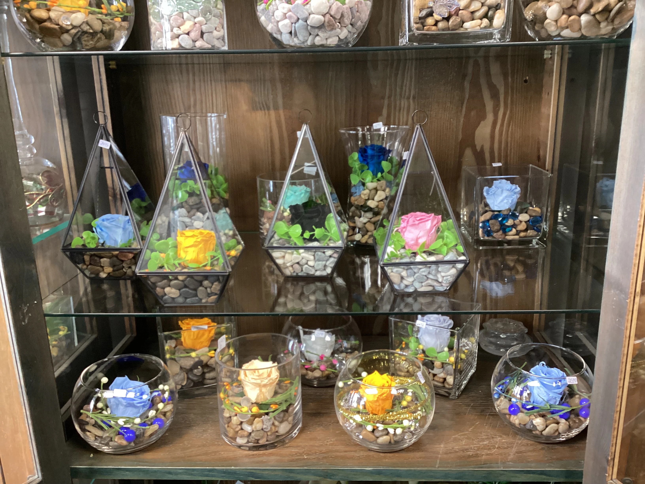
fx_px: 578
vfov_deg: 45.4
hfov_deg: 58.4
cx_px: 322
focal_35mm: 31
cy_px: 242
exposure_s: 1/33
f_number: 2.4
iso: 320
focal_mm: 3.3
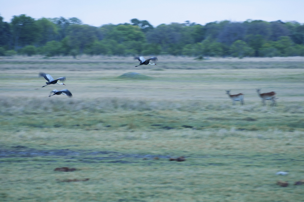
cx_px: 152
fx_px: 2783
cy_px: 101
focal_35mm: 330
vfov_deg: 4.2
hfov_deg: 6.3
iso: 400
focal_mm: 220
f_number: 5.3
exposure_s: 1/60
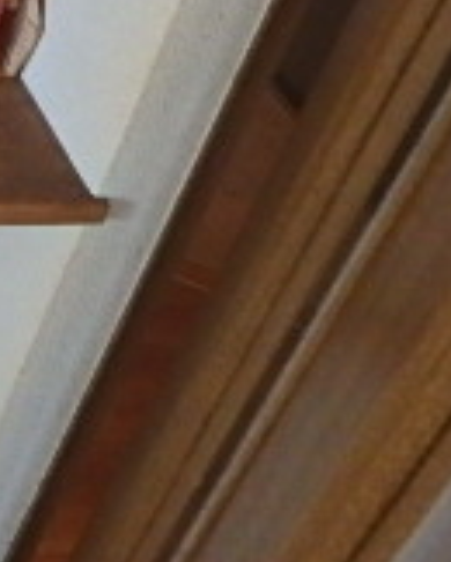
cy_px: -184
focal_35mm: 81
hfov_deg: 14.0
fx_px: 1349
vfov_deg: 21.2
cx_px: -597
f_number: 3.5
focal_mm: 3.7
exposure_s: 1/30
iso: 400
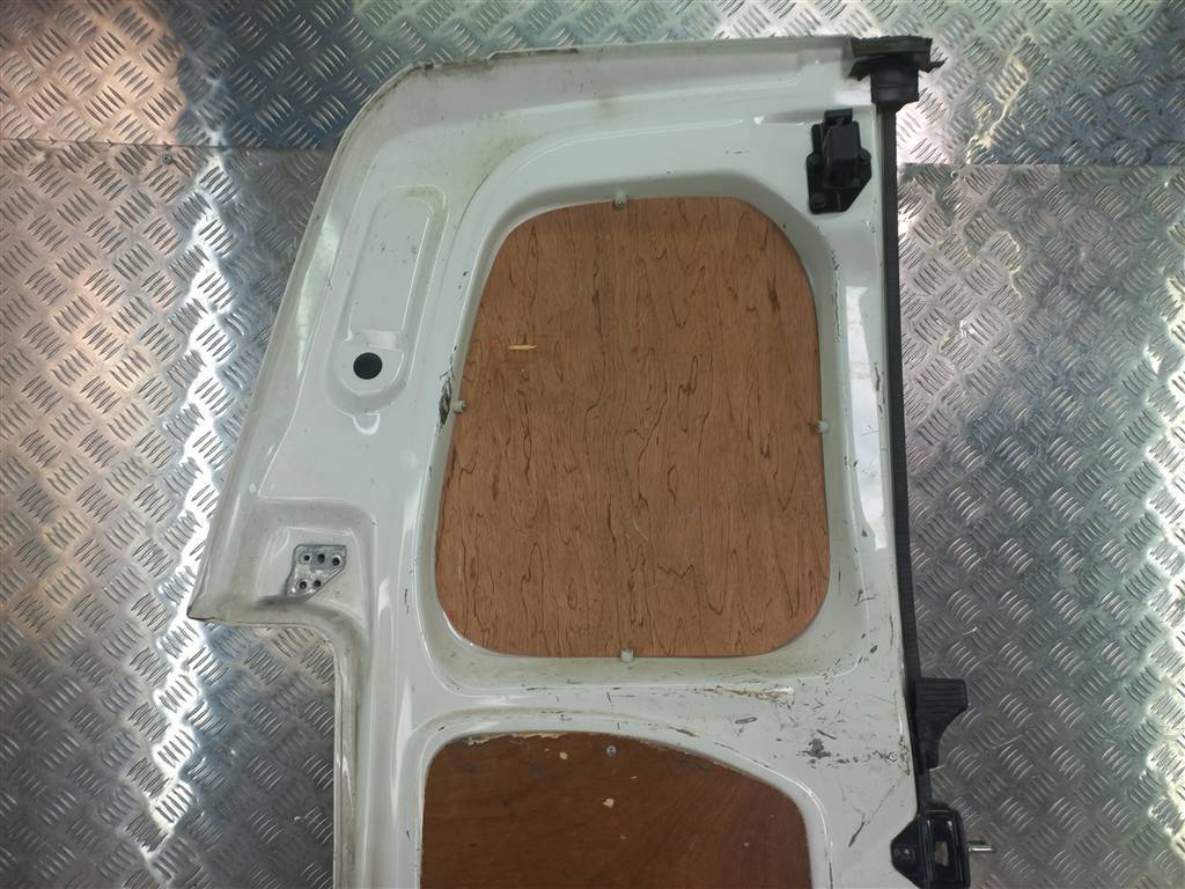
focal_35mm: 25
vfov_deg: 54.9
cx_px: 592
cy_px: 444
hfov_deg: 69.4
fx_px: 856
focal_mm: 4.6
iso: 25
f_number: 1.8
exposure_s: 1/112
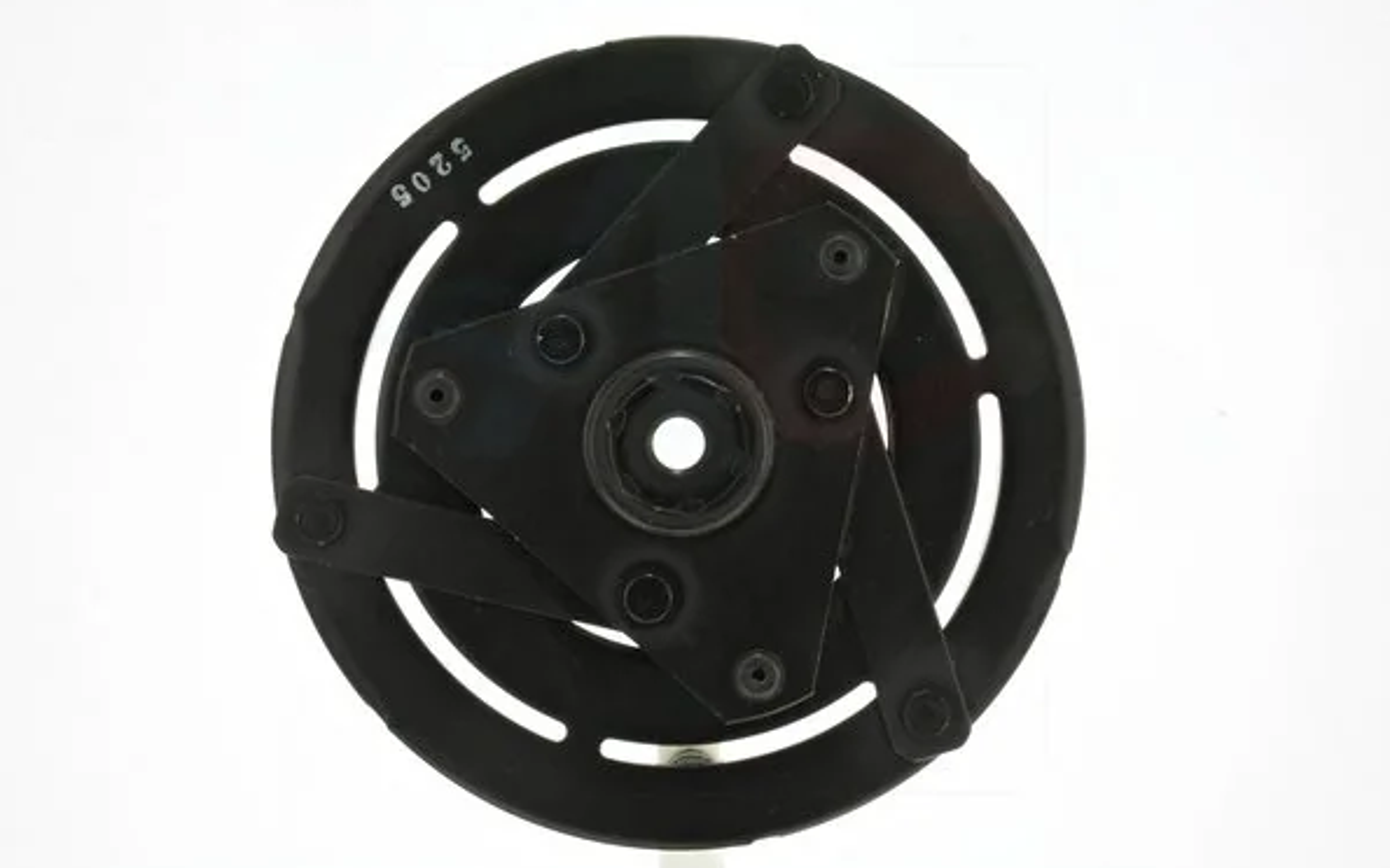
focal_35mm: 116
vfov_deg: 11.3
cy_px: 435
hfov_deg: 18.0
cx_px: 699
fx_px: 4376
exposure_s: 1/15
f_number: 25
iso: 1250
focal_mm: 75
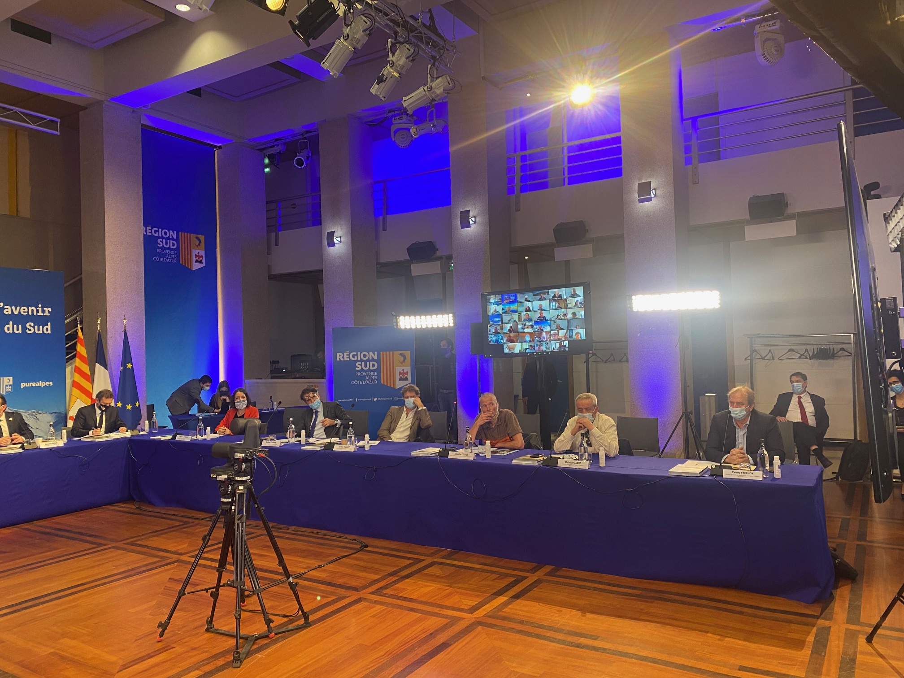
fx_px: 679
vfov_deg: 53.1
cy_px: 339
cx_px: 452
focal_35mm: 26
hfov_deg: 67.3
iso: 160
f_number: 1.8
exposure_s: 1/50
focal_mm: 4.25
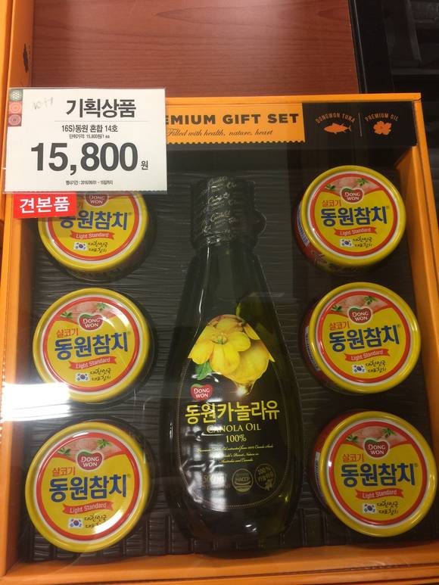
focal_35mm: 29
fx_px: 490
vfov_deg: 61.7
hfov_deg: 48.2
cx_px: 220
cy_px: 292
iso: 50
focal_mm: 4.15
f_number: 2.2
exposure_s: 1/30
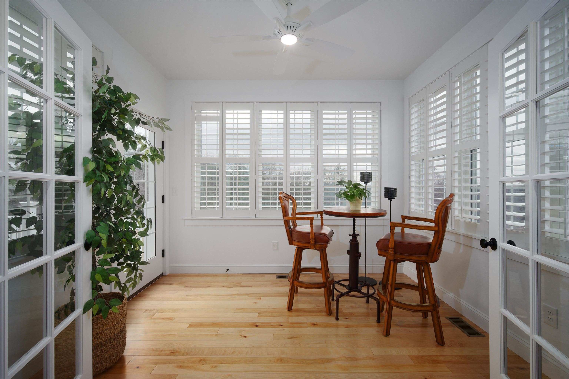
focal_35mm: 15
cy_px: 190
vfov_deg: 77.3
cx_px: 284
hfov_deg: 100.4
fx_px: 237
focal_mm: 15
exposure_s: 1/100
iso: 320
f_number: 9
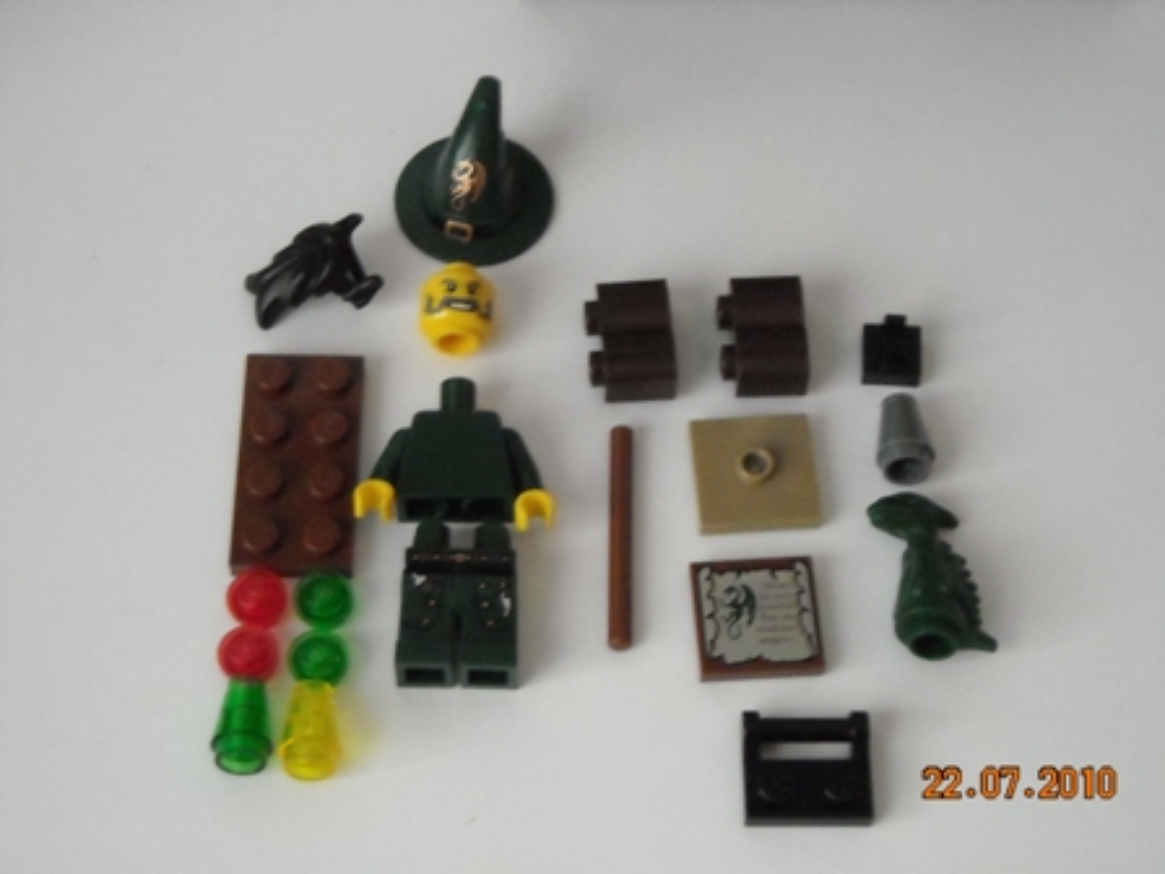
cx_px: 582
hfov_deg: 23.3
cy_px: 437
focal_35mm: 84
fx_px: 2827
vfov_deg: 17.6
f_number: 4.1
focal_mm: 13.73
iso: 800
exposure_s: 1/17
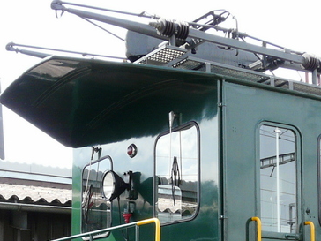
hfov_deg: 25.2
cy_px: 262
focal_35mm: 77
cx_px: 206
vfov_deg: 18.4
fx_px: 714
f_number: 4
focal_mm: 4.6
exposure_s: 1/200
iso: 100
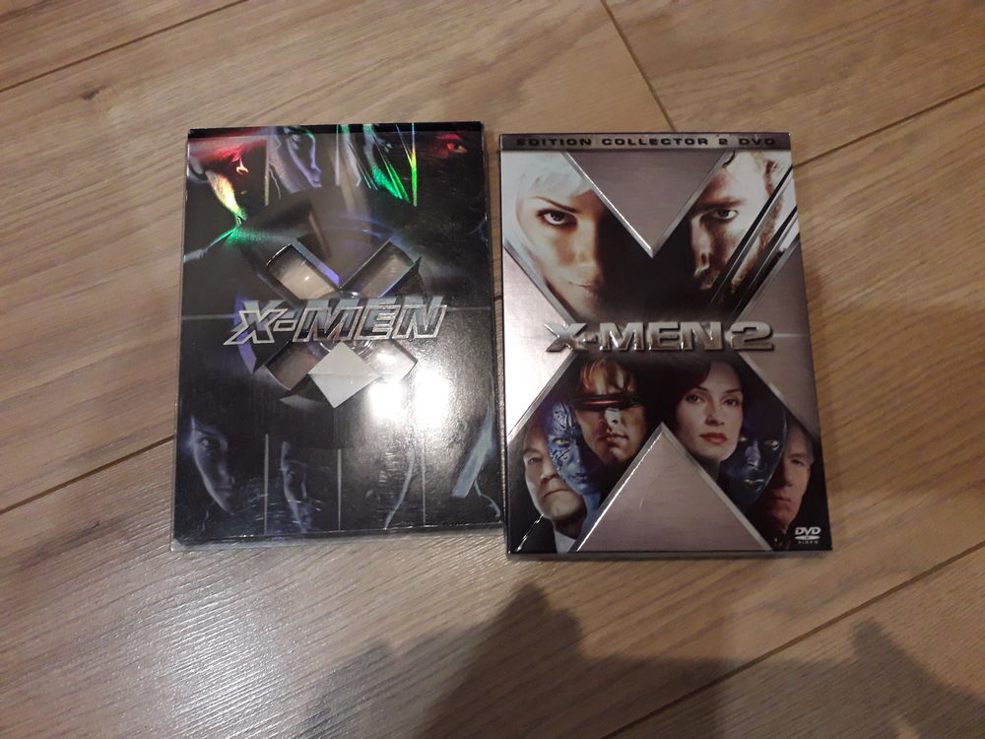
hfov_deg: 65.3
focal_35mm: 27
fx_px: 768
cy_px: 370
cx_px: 492
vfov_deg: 51.4
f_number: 1.9
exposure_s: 1/25
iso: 250
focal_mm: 3.6
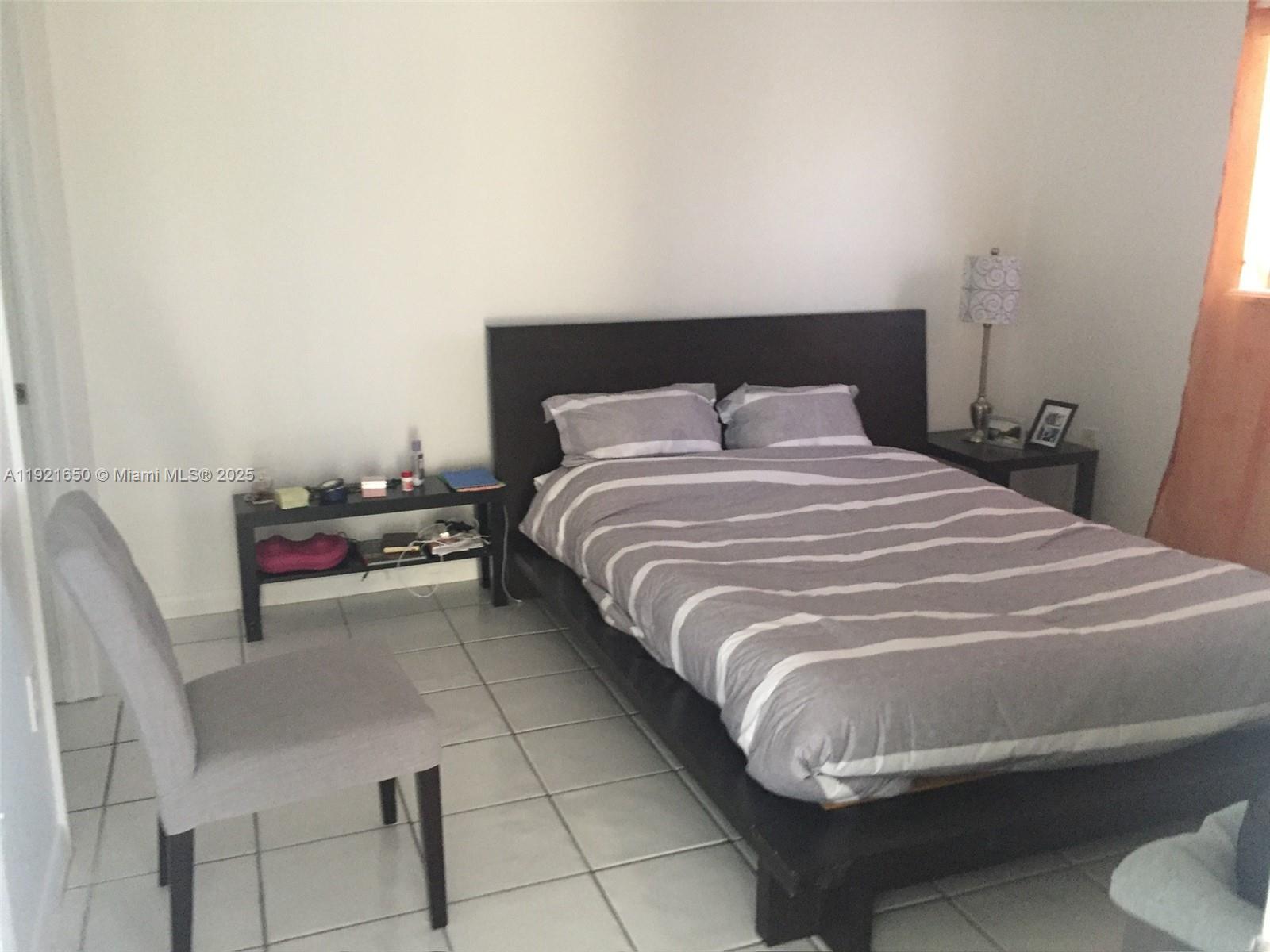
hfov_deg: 61.7
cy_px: 476
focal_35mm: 29
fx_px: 1064
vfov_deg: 48.2
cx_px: 635
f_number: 2.2
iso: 250
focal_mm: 4.15
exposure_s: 1/24
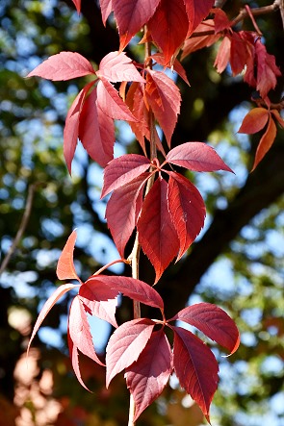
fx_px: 1421
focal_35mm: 120
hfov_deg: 11.4
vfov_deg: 17.1
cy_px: 213
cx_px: 142
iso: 360
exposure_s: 1/400
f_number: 9
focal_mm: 80
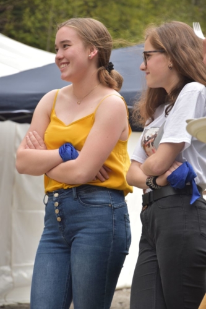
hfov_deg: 8.7
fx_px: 1353
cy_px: 154
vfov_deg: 13.0
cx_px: 103
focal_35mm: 158
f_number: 7.1
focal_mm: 105
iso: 400
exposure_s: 1/200
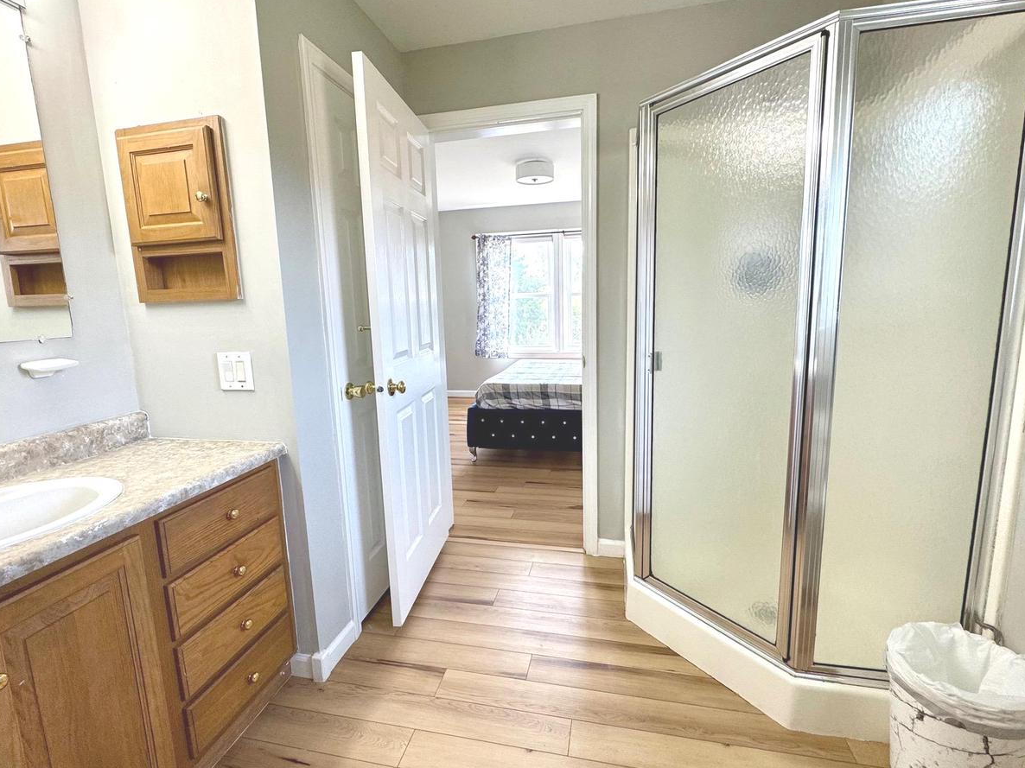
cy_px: 378
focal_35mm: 17
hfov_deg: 91.0
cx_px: 504
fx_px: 503
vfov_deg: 74.7
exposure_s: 1/120
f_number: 2.2
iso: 100
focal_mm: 2.22
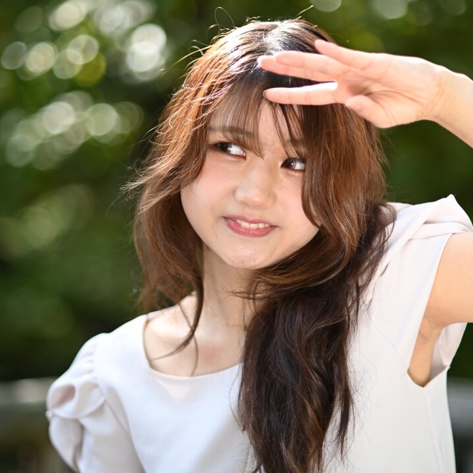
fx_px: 1685
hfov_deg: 16.0
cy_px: 264
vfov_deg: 16.0
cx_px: 237
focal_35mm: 109
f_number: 1.8
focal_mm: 85
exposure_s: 1/3200
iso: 800
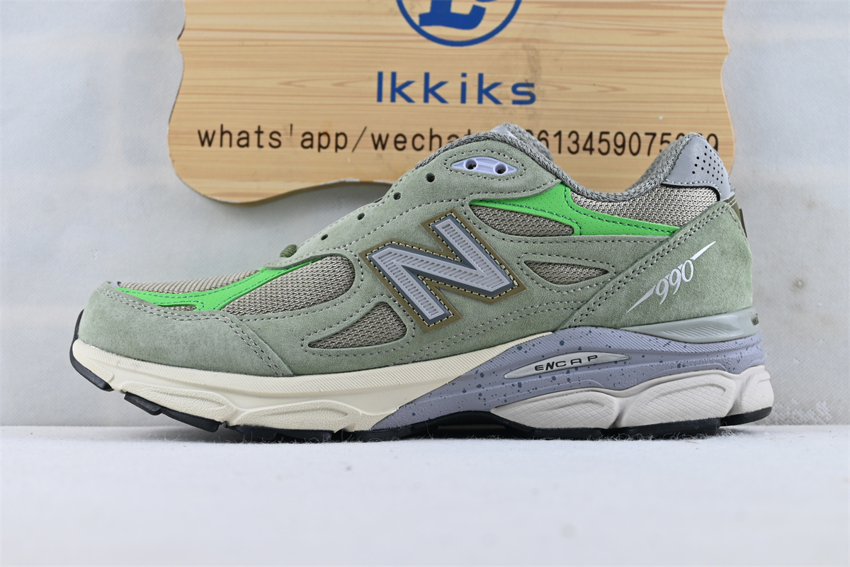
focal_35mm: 51
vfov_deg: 26.5
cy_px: 284
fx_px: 1204
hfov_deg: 38.9
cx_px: 425
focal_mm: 34
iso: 100
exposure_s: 1/40
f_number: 5
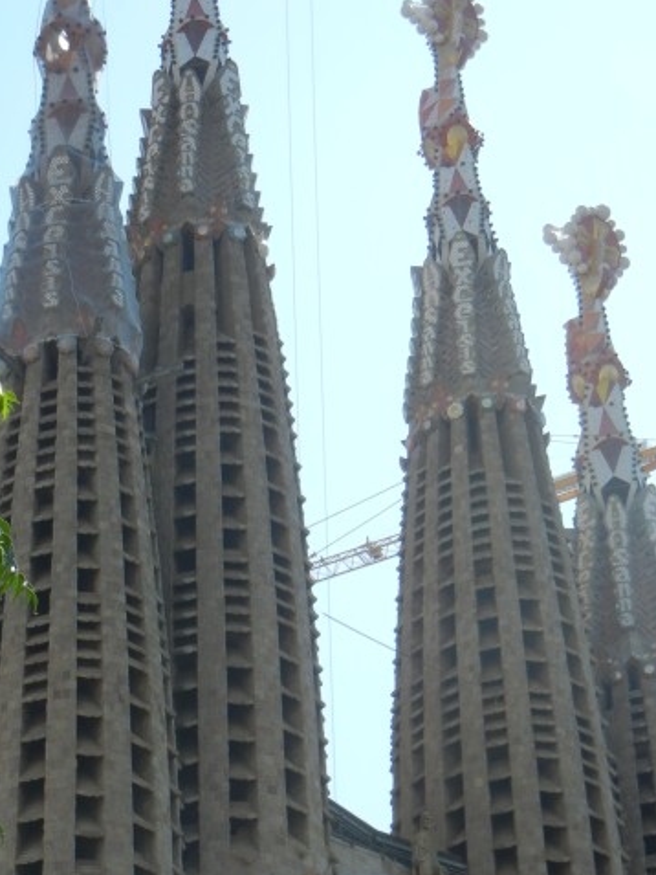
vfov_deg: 15.8
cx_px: 321
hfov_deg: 12.0
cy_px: 686
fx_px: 3132
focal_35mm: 124
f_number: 4.3
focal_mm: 13.9
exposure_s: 1/962
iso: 160
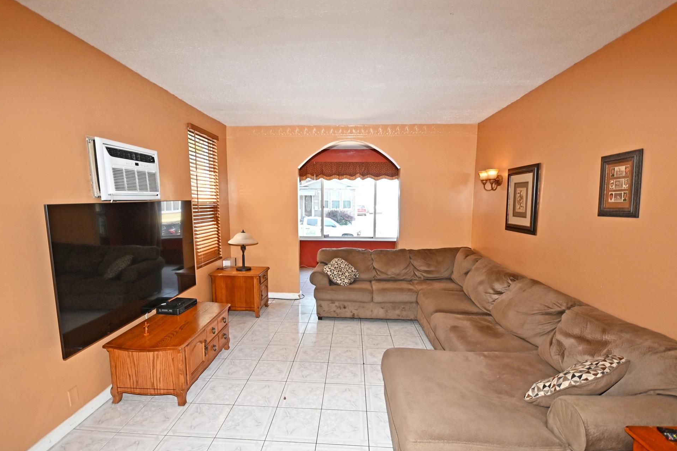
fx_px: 301
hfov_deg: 96.7
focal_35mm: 16
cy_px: 236
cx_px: 330
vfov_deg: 73.7
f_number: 5
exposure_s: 1/100
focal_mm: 10
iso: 200
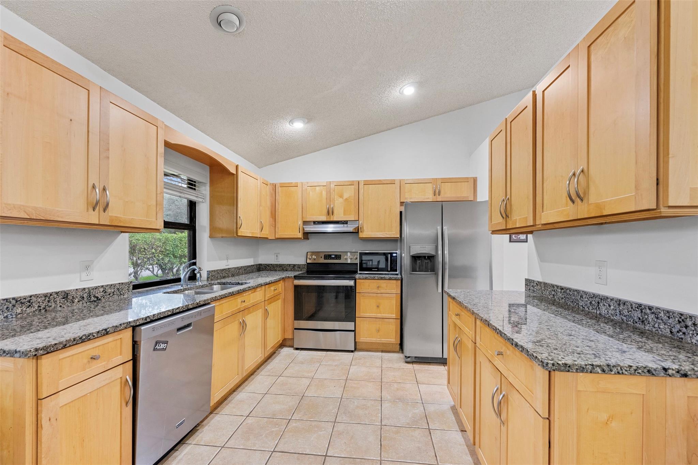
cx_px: 349
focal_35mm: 14
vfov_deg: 81.2
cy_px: 232
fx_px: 271
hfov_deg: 104.3
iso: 500
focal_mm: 14
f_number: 8
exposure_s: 1/1.67
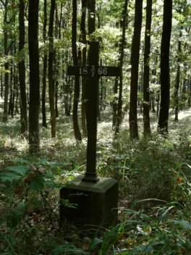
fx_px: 360
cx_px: 96
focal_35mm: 49
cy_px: 128
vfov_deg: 38.9
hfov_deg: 29.7
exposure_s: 1/40
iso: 200
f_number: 3.5
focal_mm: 8.87
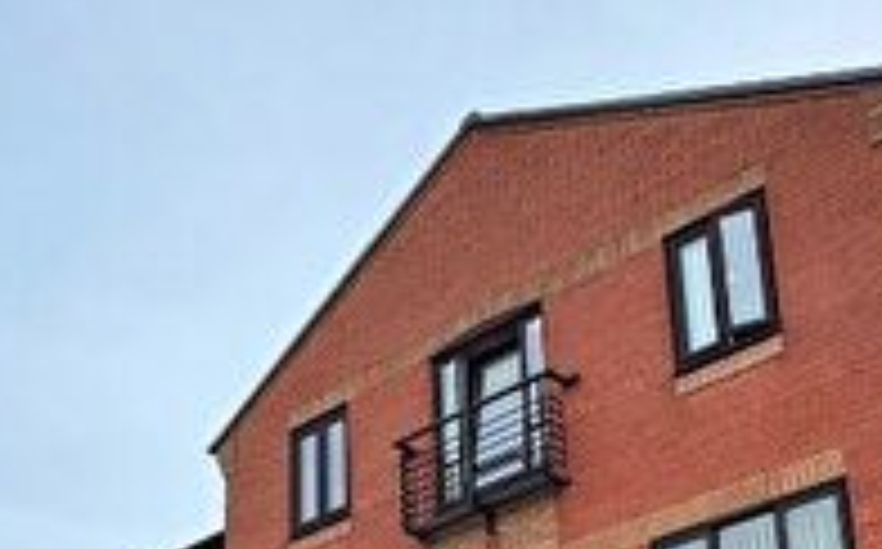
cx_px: 292
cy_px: 713
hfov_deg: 37.8
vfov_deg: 21.9
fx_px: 1273
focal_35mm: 53
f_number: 2.2
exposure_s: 1/1395
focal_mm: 2.22
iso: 50
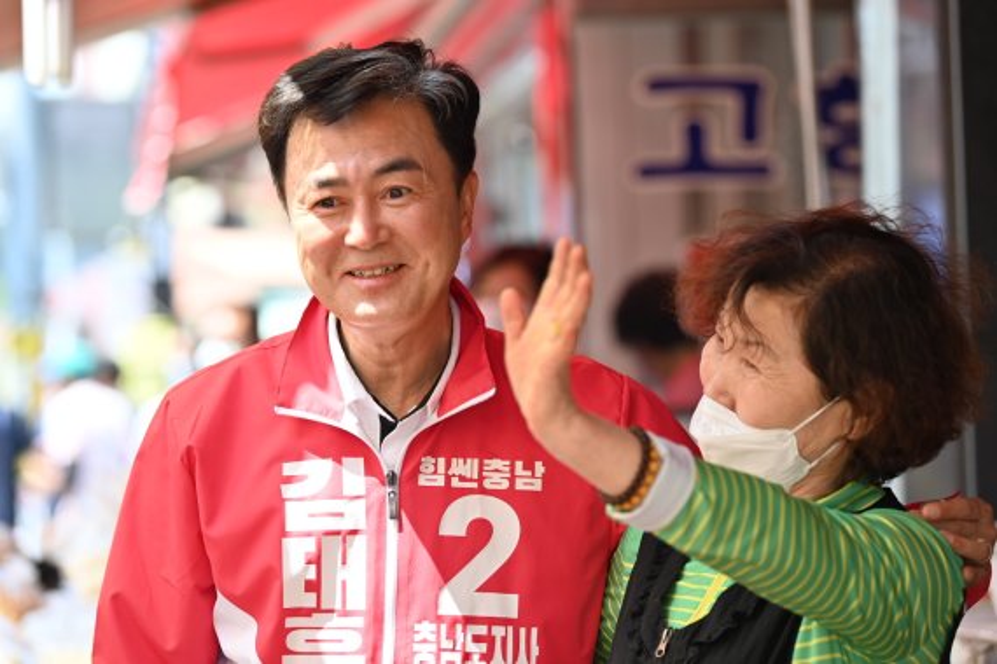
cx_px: 498
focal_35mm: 125
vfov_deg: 11.0
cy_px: 332
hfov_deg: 16.4
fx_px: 3462
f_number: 3.5
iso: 100
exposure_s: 1/200
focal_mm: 125
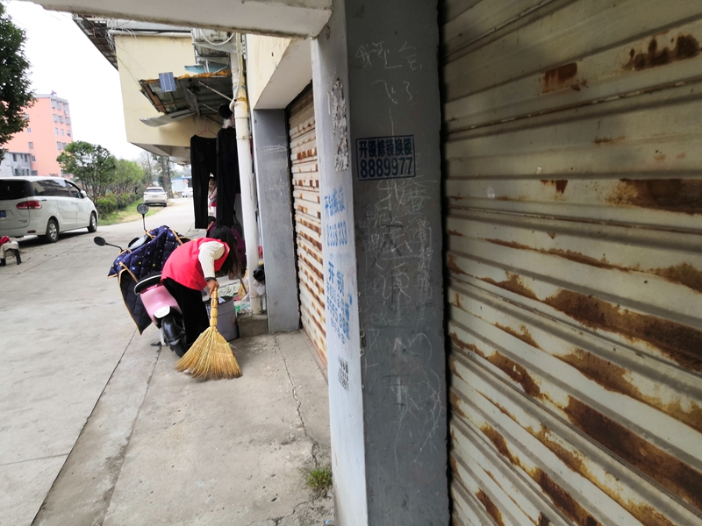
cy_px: 263
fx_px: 548
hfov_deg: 65.3
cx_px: 351
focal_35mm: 27
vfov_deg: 51.4
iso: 64
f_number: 1.8
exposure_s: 1/100
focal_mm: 3.95
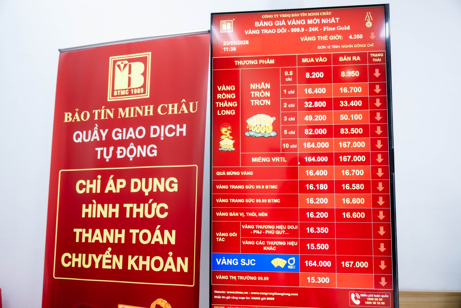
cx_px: 230
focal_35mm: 36
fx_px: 461
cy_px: 154
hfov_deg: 53.1
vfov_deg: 36.9
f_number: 3.5
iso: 2000
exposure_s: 1/250
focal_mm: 36
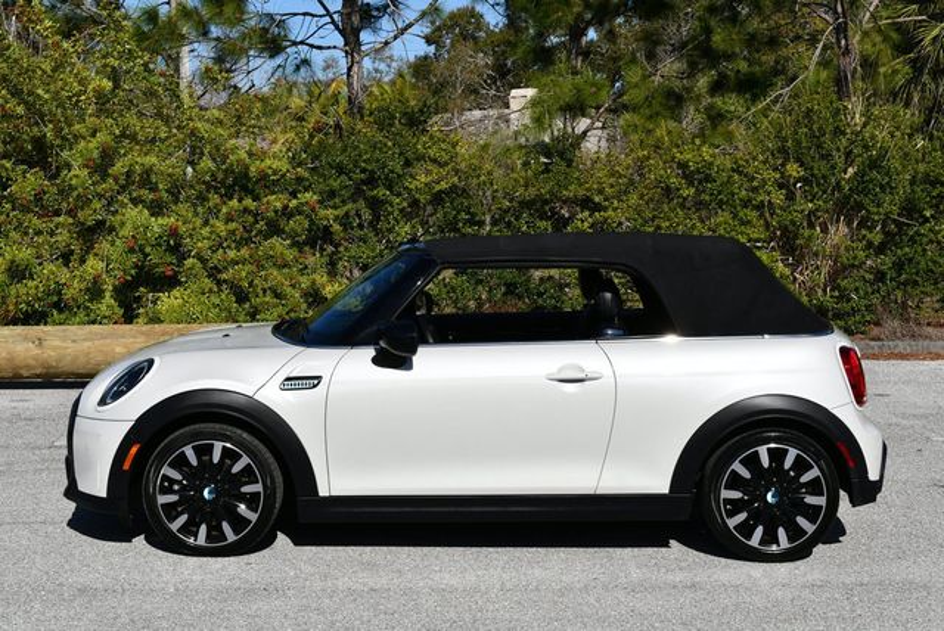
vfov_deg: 21.3
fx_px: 1680
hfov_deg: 31.4
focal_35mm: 64
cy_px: 316
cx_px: 472
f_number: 10
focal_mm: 32
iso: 100
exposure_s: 1/400
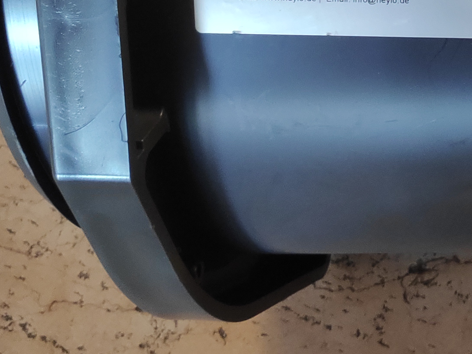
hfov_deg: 24.1
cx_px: 558
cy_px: -198
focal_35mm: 74
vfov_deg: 17.6
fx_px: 1009
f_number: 1.9
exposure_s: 1/50
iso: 701
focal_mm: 3.94
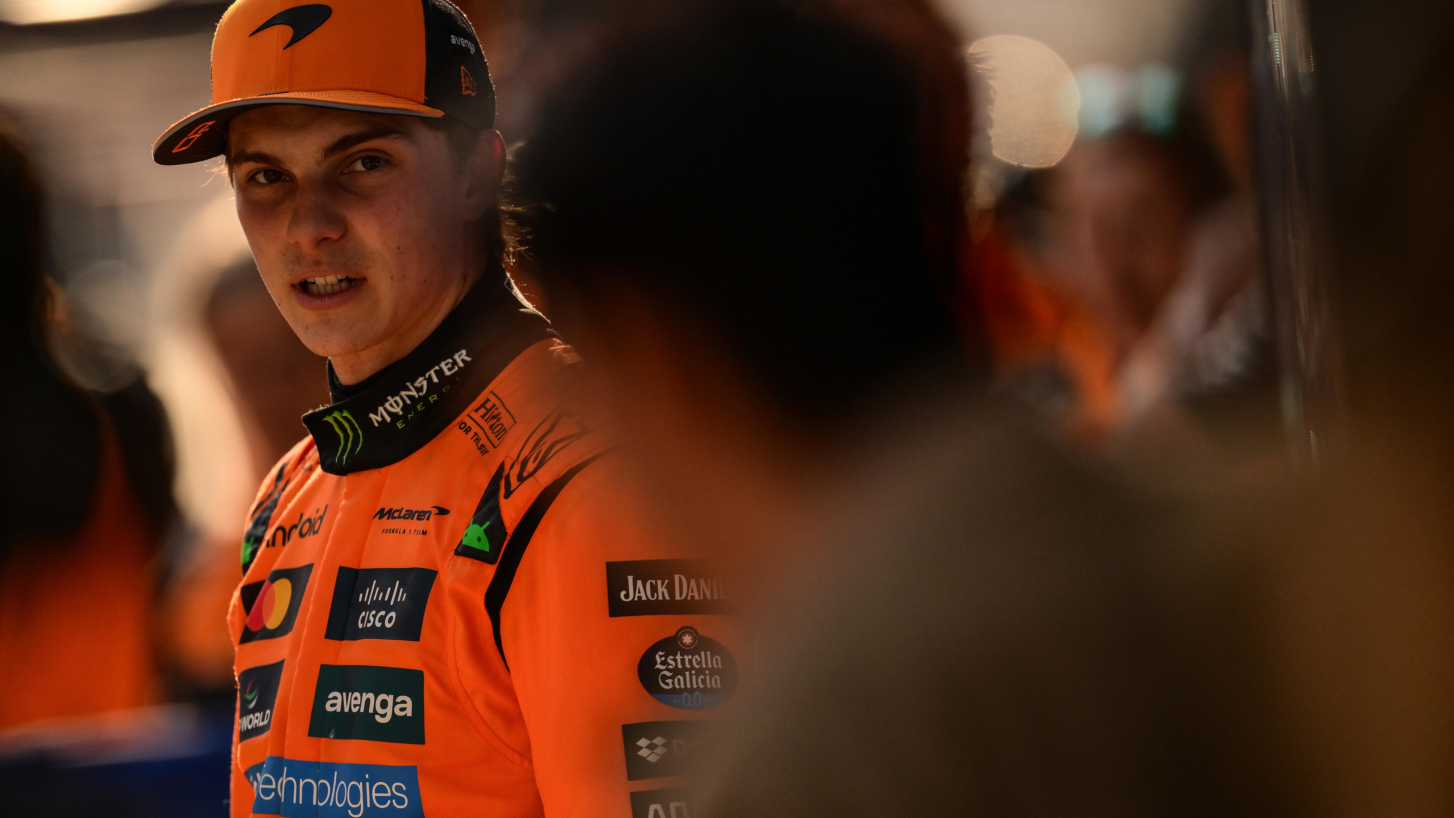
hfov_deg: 4.4
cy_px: 367
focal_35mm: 494
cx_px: 611
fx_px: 19045
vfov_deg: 2.5
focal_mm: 400
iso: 800
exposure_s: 1/2000
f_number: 2.8
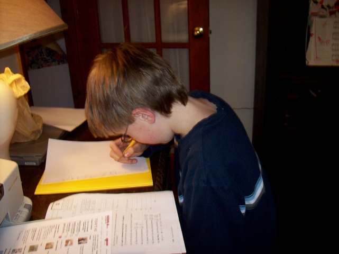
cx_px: 170
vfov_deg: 39.6
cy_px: 127
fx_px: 352
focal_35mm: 36
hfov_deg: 51.4
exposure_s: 1/64
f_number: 2.7
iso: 80
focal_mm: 6
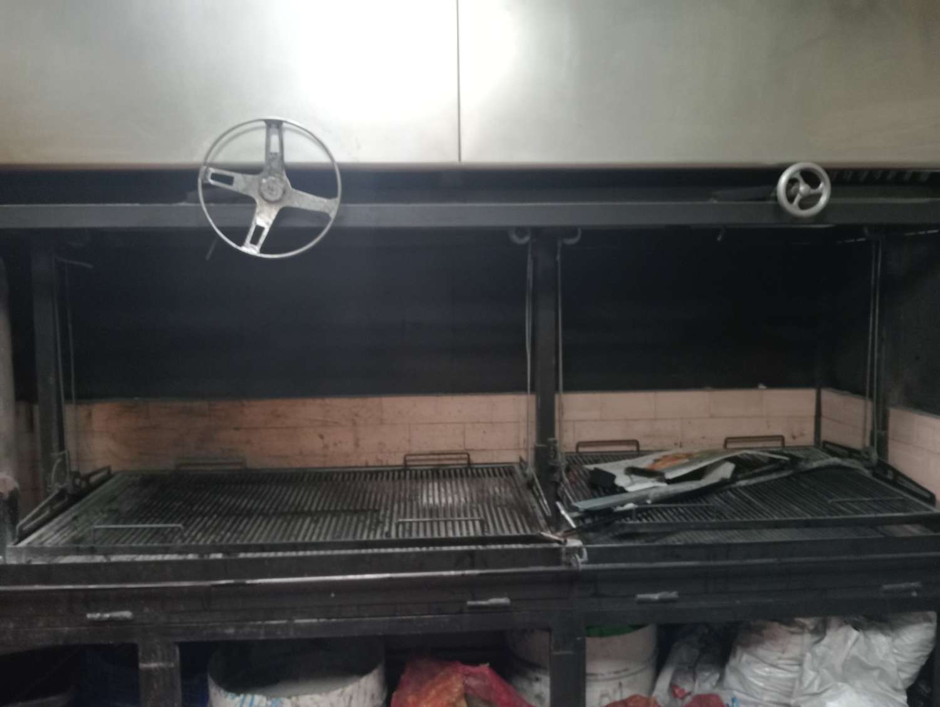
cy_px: 354
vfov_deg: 49.8
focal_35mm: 28
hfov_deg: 63.4
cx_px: 470
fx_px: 761
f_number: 1.8
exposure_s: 1/25
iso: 746
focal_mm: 3.98
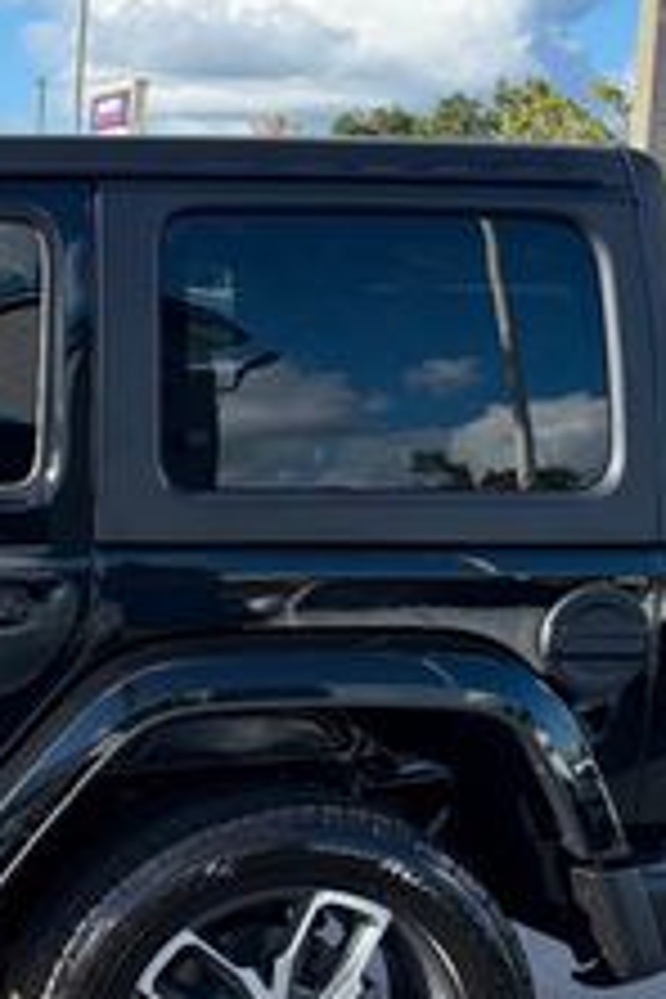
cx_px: -549
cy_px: 675
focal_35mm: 72
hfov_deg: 15.9
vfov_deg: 27.9
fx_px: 1998
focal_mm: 6.76
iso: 100
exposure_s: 1/2232
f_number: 1.78
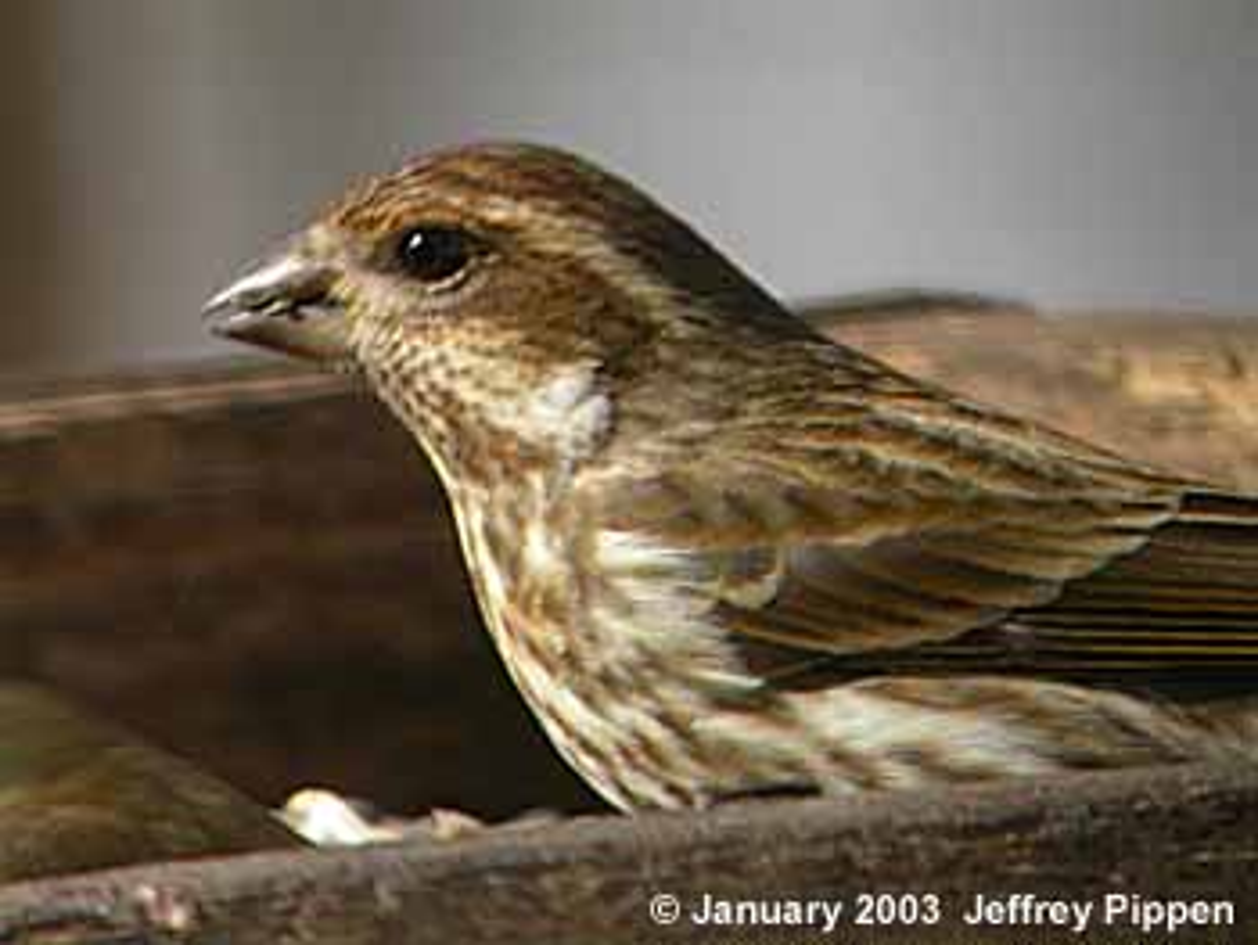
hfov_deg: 13.2
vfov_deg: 10.0
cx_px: 629
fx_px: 5419
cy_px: 472
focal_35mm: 149
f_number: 5
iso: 100
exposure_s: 1/58.7
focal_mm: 30.9
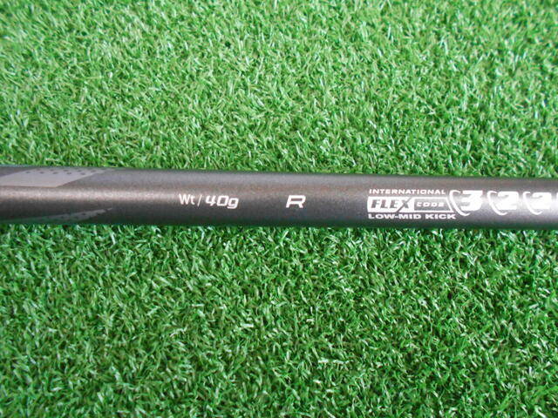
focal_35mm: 26
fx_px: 419
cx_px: 279
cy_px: 209
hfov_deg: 67.3
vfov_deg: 53.1
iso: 800
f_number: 3.2
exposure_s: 1/50
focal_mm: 4.6
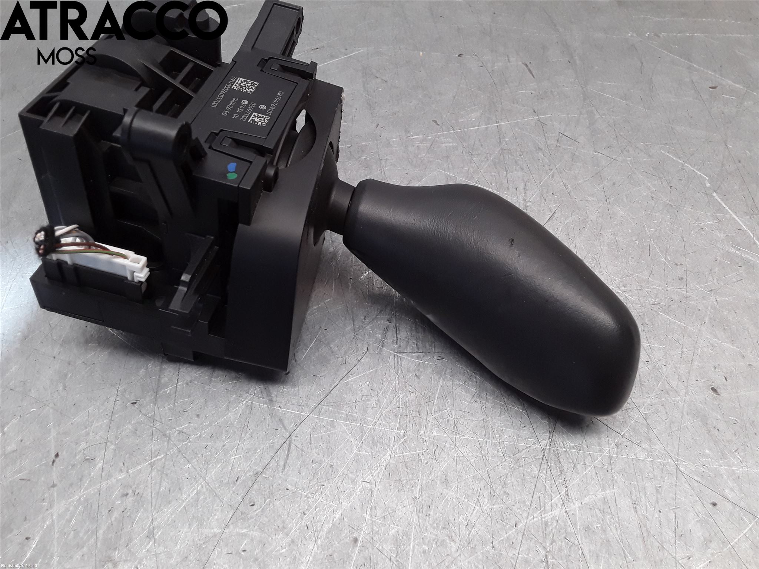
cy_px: 284
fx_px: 614
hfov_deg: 63.4
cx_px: 380
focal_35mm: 28
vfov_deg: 49.7
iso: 100
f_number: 1.9
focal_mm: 2.91
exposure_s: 1/122
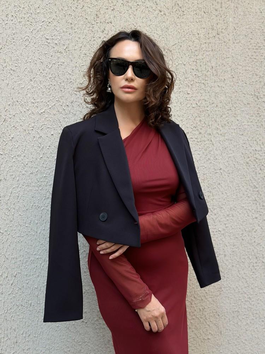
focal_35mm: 48
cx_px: 132
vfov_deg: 39.7
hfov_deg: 30.3
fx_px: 490
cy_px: 177
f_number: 1.78
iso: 80
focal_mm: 6.86
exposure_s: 1/172
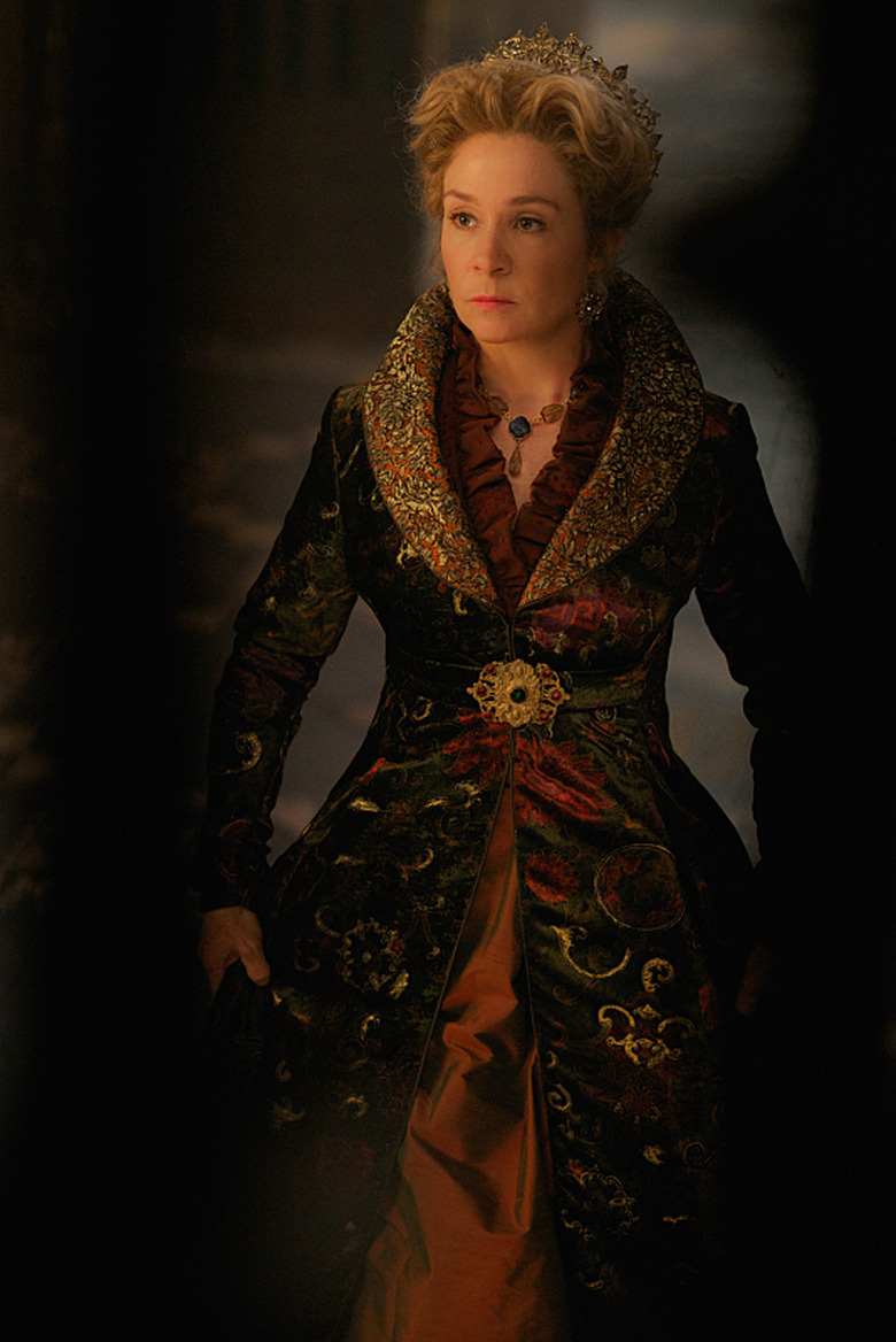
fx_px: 3169
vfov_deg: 23.9
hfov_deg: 16.1
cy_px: 671
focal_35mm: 85
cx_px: 448
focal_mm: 85
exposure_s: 1/125
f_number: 2.5
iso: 3200
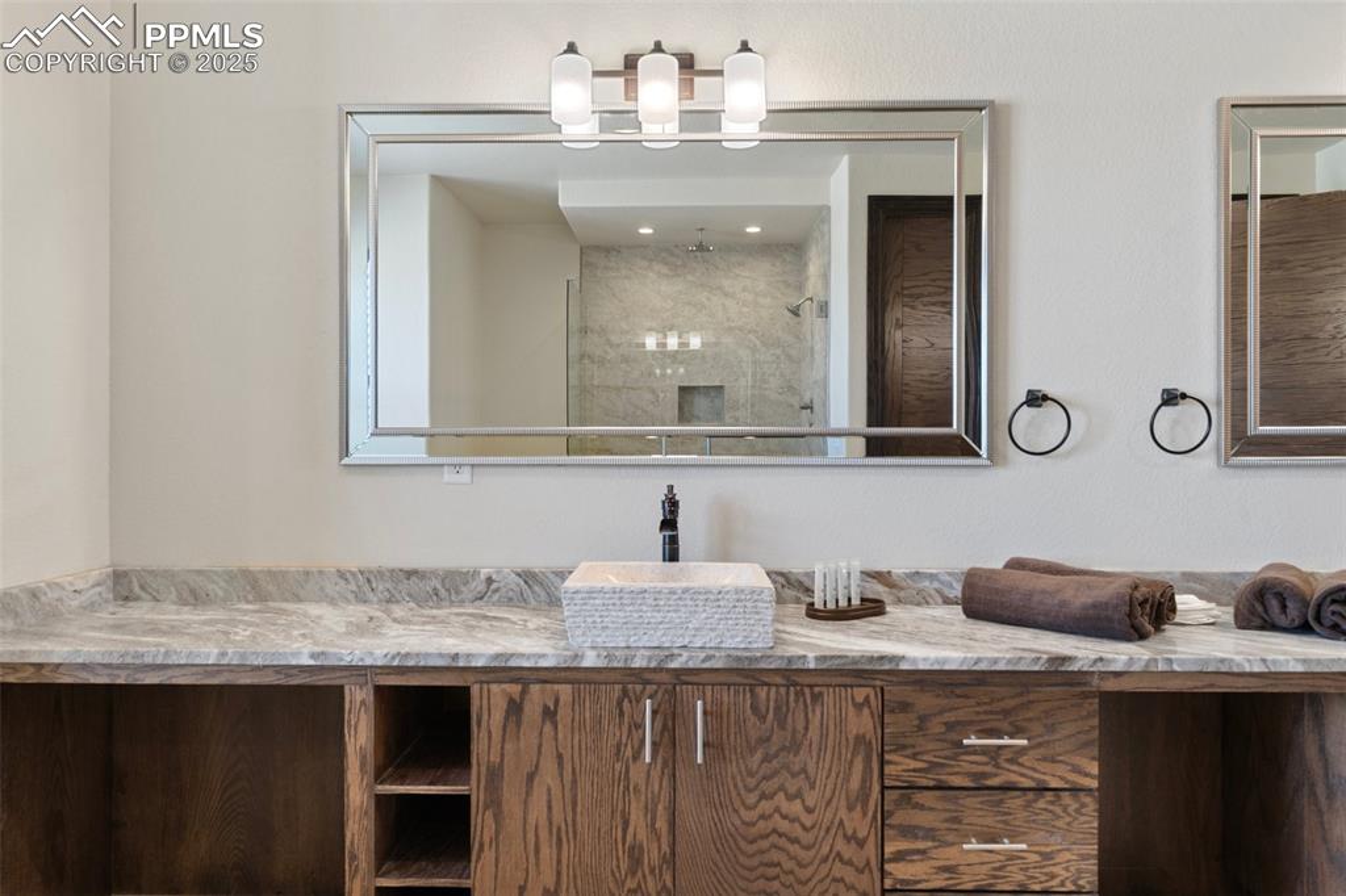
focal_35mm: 25
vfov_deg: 51.3
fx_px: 934
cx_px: 673
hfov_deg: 71.5
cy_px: 448
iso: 200
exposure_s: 1/1.67
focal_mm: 25
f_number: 9
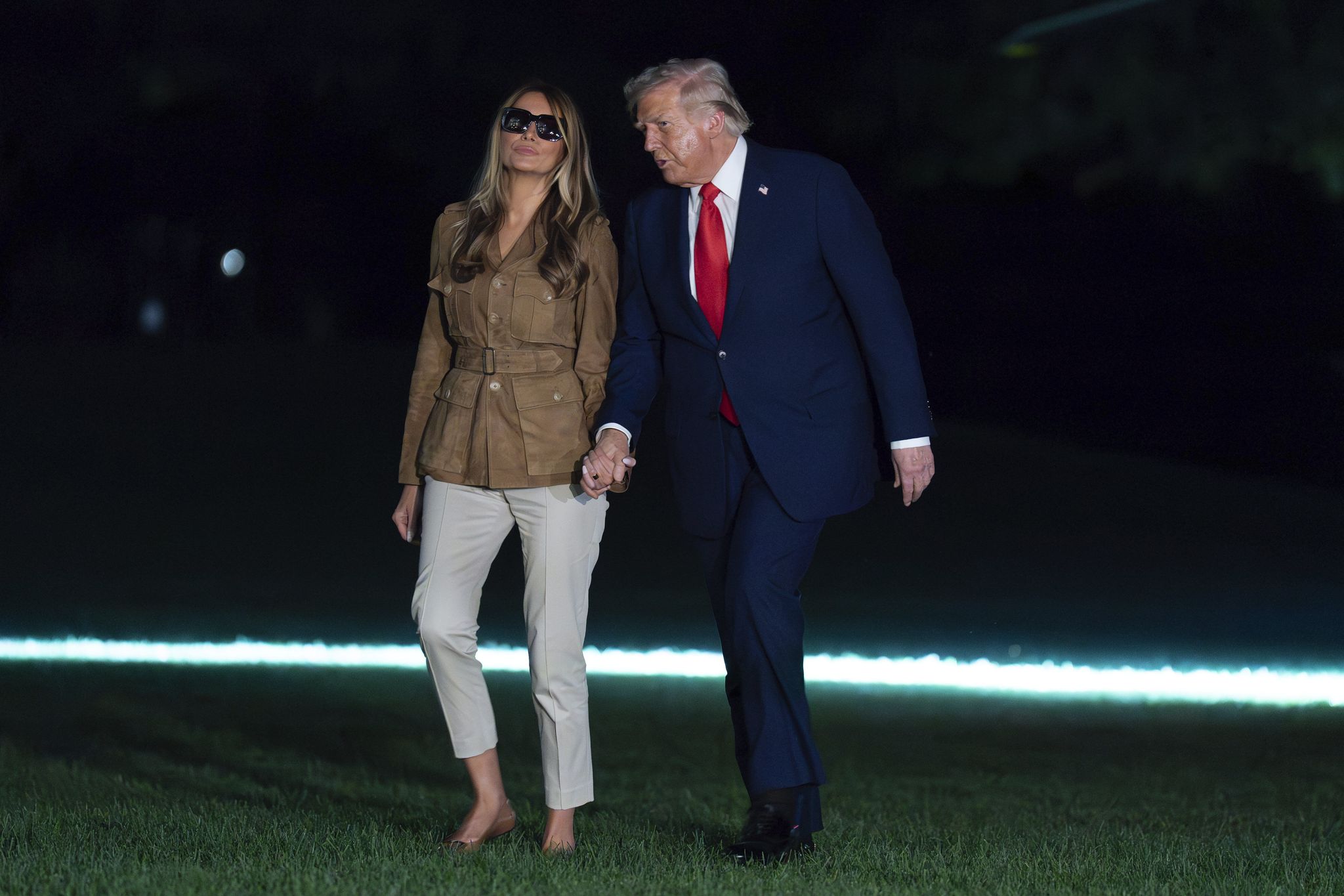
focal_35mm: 200
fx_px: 7466
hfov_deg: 10.3
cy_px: 448
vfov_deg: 6.9
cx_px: 672
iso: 10000
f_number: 3.2
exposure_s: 1/200
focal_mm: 200
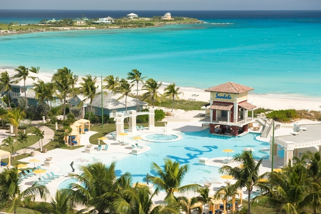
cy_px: 107
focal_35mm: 70
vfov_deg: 19.4
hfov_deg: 28.9
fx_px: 624
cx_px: 160
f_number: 7.1
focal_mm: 70
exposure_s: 1/320
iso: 200
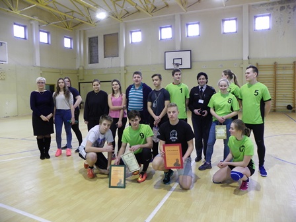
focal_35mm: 26
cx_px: 148
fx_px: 222
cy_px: 111
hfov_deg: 67.3
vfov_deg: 53.1
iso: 100
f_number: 2.8
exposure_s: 1/30
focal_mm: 4.6
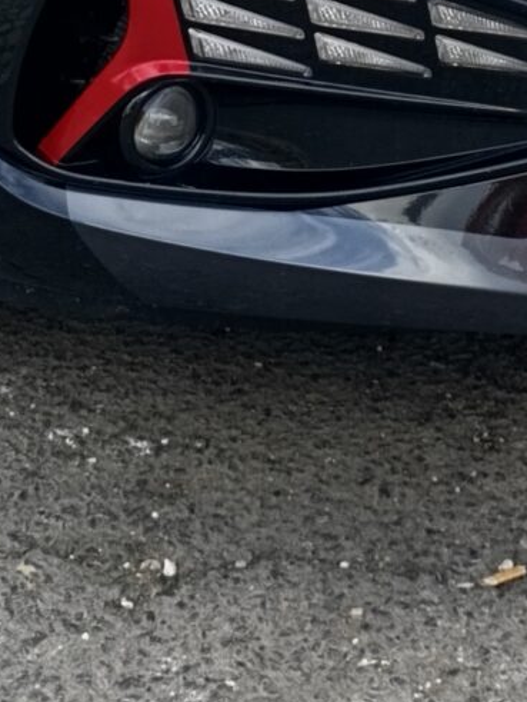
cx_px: 401
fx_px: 2433
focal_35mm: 120
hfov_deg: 12.3
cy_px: -360
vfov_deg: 15.2
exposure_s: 1/304
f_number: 1.6
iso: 50
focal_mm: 6.14
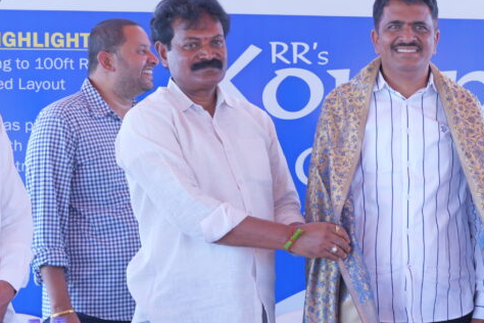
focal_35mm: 95
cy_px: 205
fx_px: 1277
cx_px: 383
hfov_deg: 21.2
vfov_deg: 14.4
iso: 4000
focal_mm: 44
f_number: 9
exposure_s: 1/250
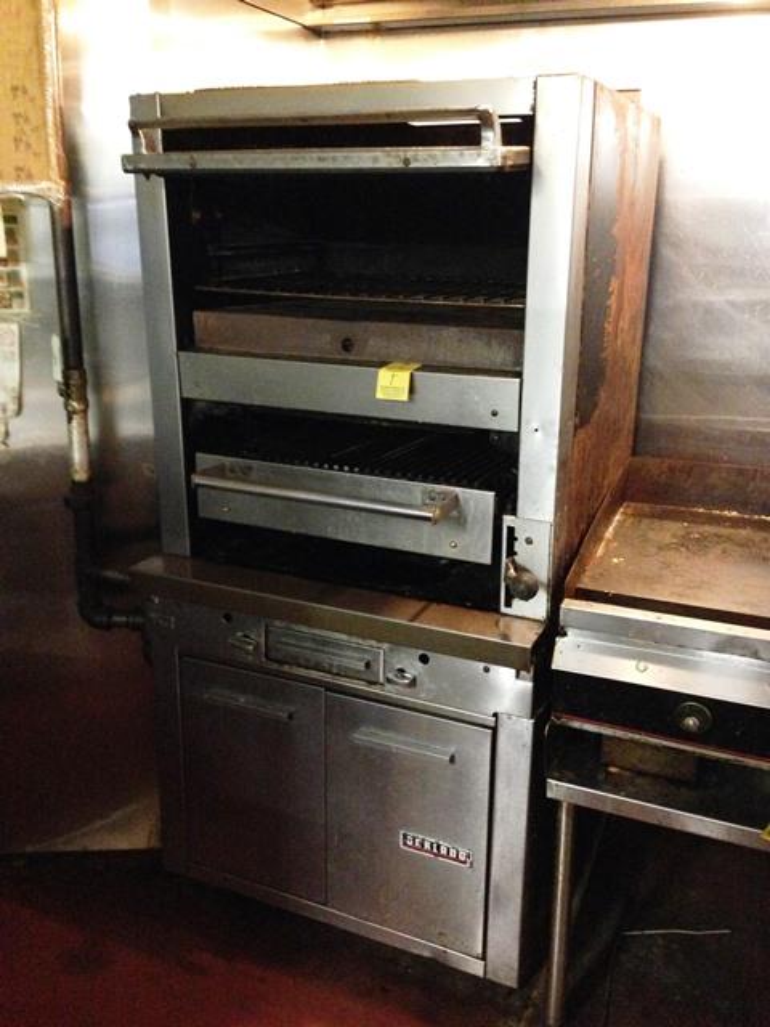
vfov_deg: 55.4
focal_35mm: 33
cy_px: 514
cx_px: 385
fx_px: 979
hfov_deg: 42.9
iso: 800
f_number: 2.4
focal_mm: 4.12
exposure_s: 1/15
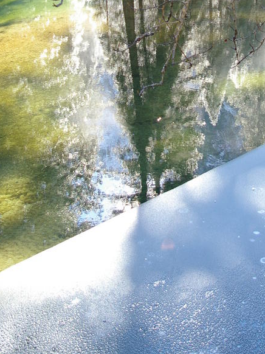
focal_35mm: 65
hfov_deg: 22.5
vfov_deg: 28.0
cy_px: -1
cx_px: 149
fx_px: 664
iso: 200
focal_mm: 21
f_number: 4.5
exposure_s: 1/60
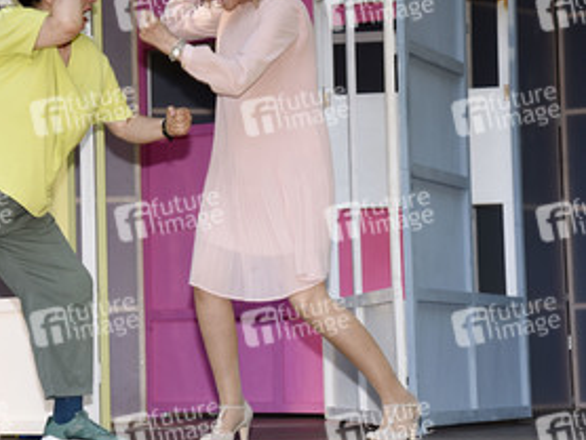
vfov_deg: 13.6
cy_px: 164
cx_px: 113
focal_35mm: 109
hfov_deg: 17.9
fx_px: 1847
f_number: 6.3
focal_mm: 70
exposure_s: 1/160
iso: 800
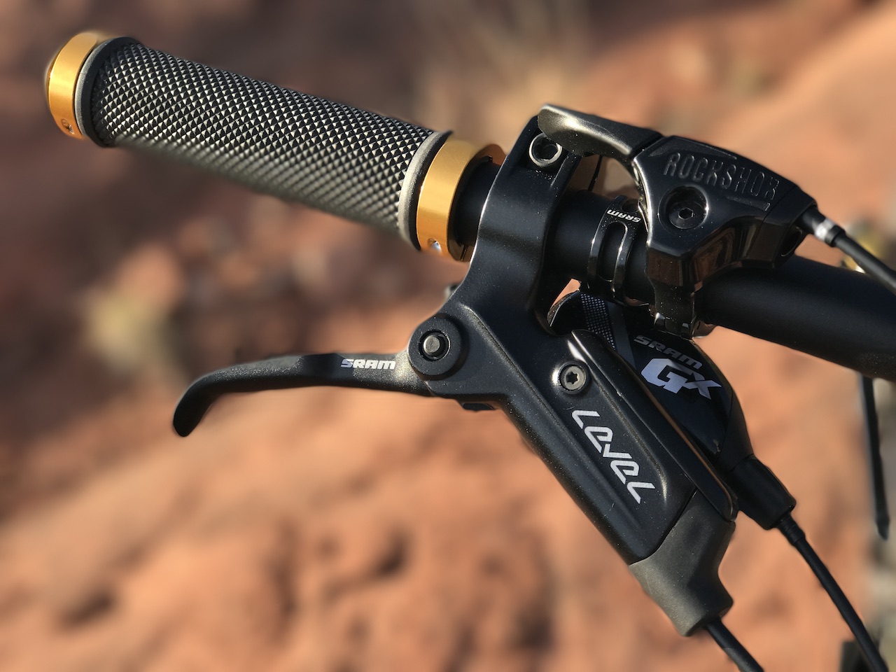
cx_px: 448
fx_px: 1475
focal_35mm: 57
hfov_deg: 33.8
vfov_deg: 25.7
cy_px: 336
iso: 25
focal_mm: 6.6
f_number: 2.8
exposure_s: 1/249
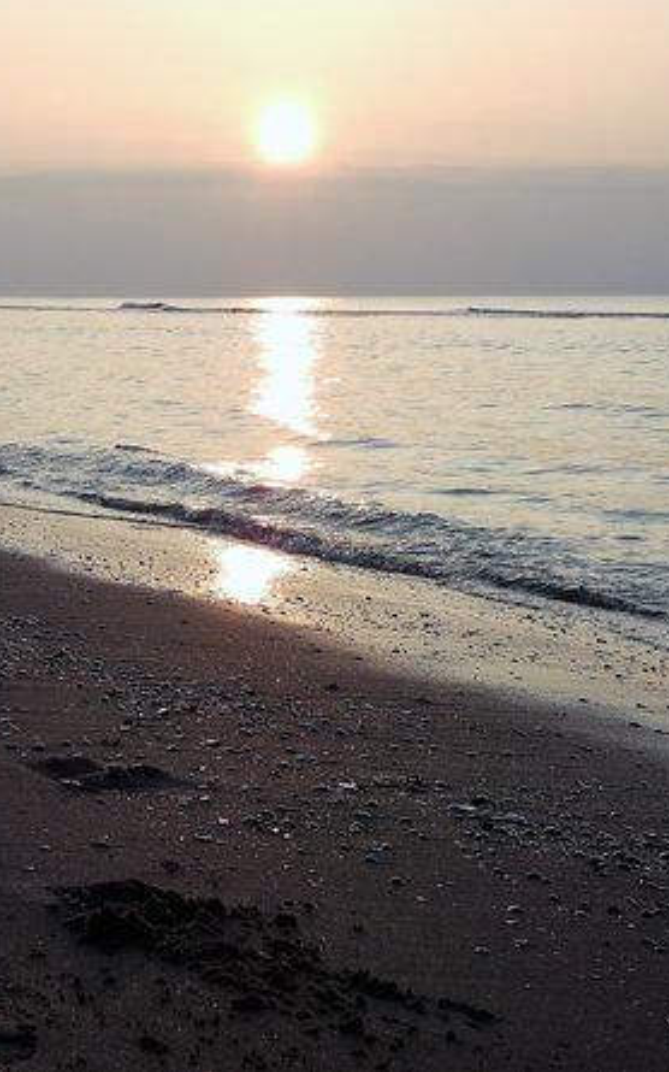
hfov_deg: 14.5
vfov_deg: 23.0
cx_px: 193
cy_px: 532
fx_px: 2626
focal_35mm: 90
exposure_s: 1/400
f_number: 4.2
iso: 80
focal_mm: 11.3
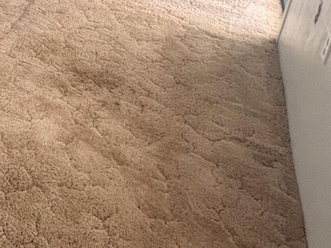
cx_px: -172
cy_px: -105
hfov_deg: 26.5
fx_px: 488
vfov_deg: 23.8
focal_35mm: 51
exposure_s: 1/60
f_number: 2.2
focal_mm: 2.22
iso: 250
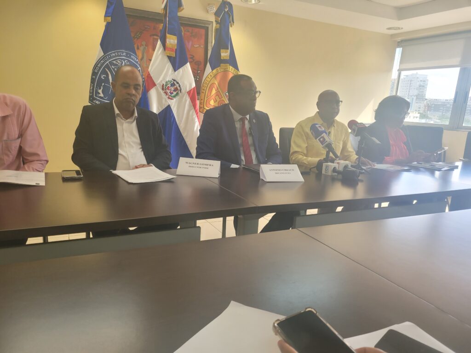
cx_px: 236
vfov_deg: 53.1
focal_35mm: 26
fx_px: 354
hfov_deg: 67.3
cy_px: 176
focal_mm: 5.4
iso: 80
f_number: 1.8
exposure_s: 1/120
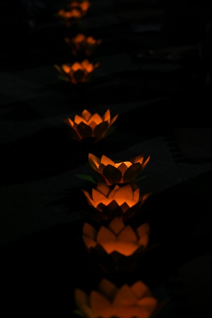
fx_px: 1062
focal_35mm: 120
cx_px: 106
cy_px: 159
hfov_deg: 11.4
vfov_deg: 17.1
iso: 1000
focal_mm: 120
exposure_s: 1/160
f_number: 4
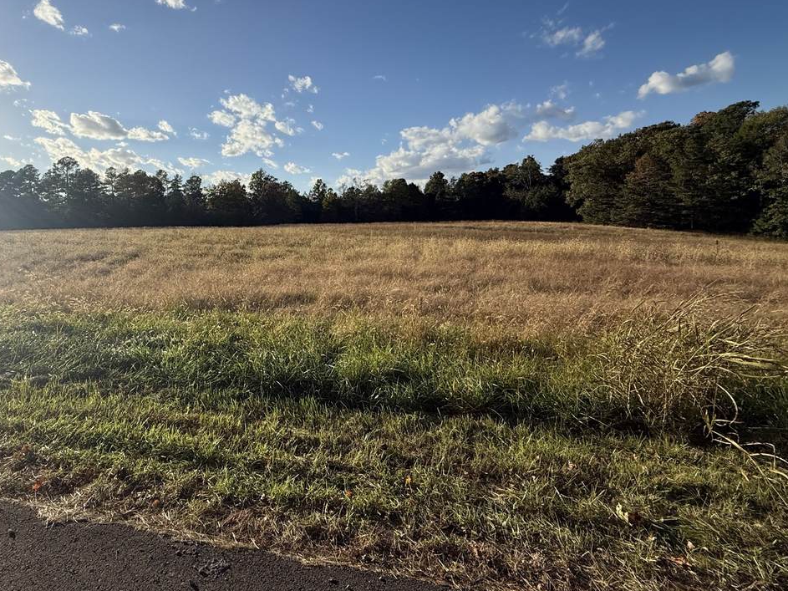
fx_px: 432
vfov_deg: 67.5
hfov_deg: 82.8
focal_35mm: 19
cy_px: 219
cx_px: 288
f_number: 2.2
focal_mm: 2.22
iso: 50
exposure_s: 1/2320
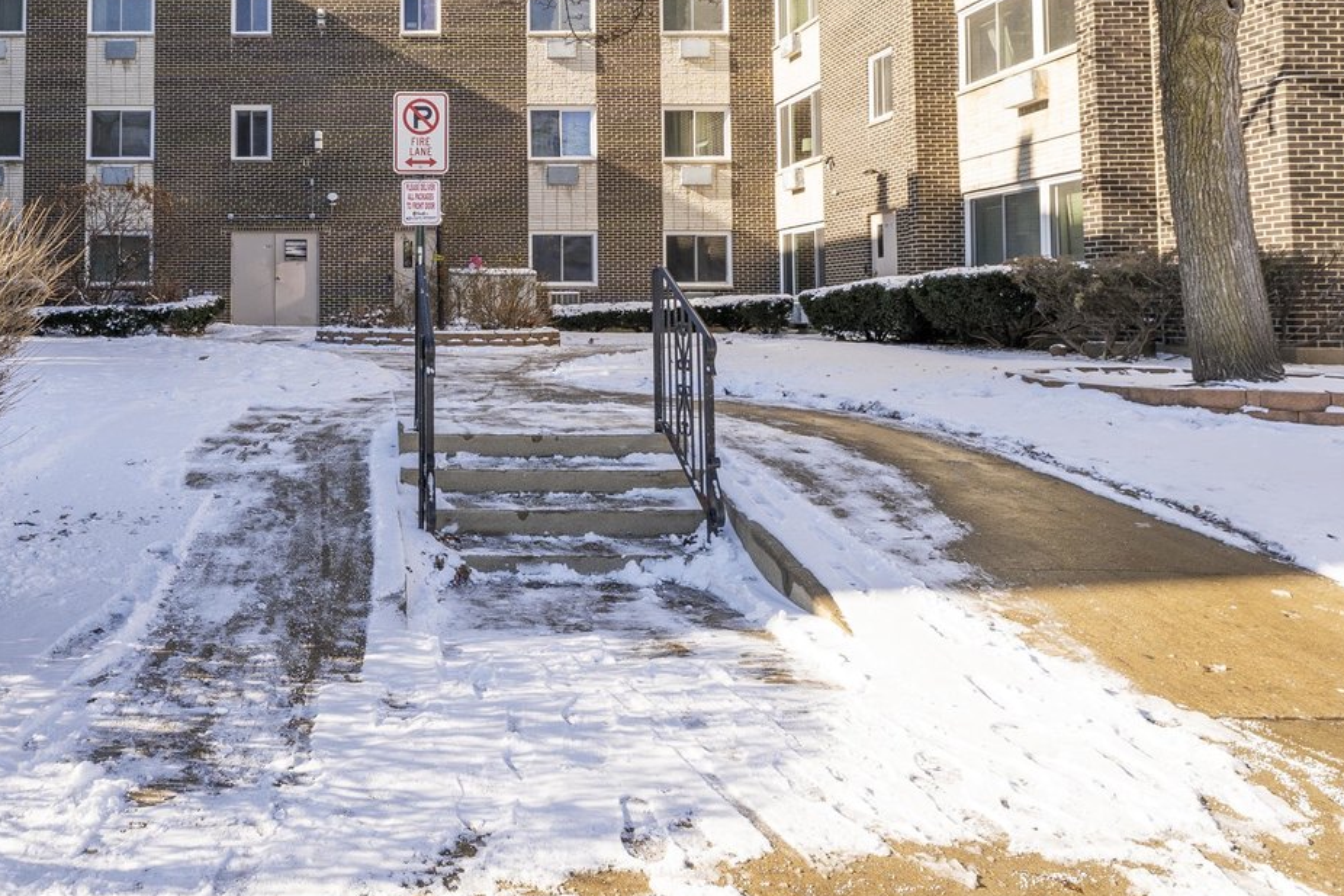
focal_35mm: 28
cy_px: 256
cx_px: 357
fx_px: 1058
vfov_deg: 44.7
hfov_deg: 61.7
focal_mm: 16.2
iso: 200
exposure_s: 1/200
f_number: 9
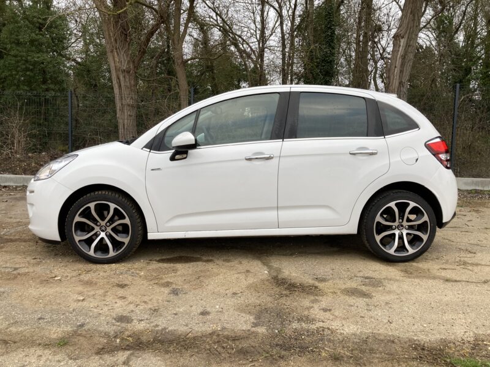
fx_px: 396
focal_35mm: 28
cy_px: 184
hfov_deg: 63.4
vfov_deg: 49.7
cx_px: 245
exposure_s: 1/149
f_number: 1.8
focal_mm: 3.99
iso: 20
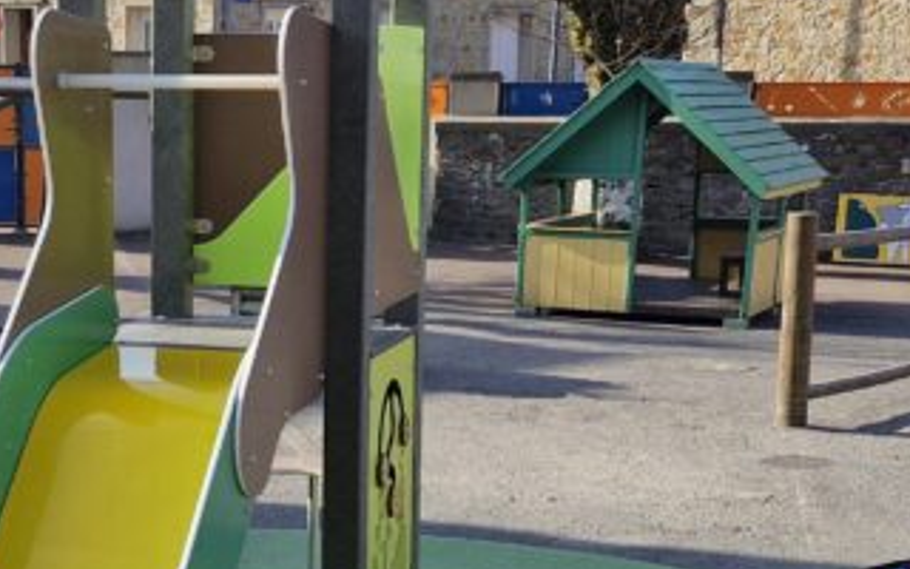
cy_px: 472
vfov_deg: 16.6
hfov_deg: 26.0
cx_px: 193
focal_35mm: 78
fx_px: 1934
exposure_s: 1/1184
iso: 50
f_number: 1.8
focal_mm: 5.54
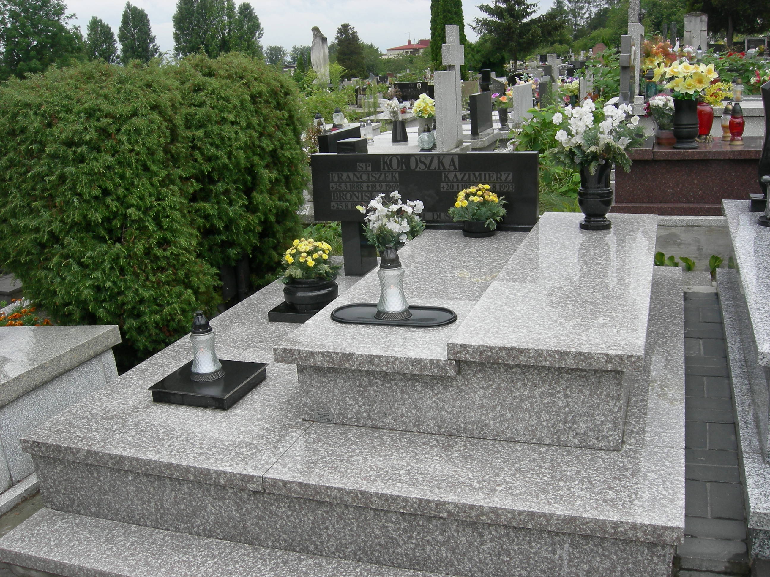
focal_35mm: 36
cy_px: 288
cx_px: 385
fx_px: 801
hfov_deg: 51.4
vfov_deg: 39.7
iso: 64
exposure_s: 1/142
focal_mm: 7.5
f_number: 4.3
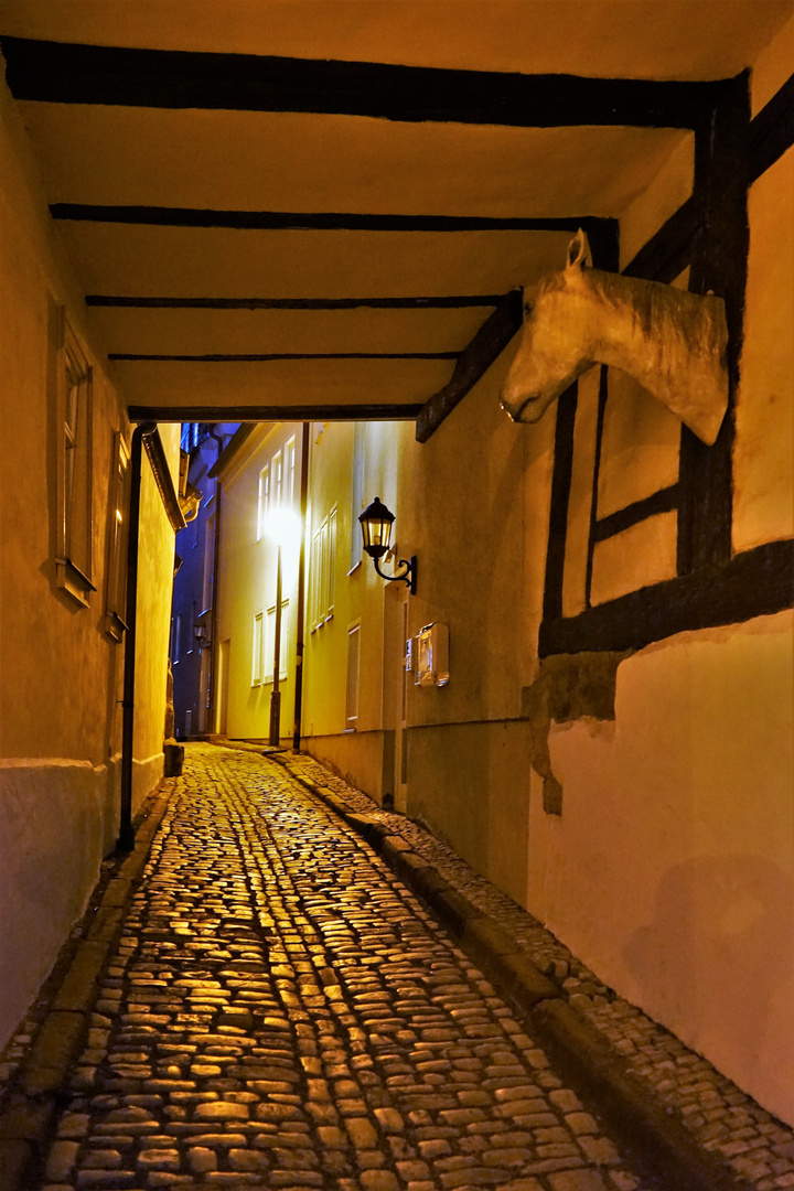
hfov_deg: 40.0
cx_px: 397
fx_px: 1092
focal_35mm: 33
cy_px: 596
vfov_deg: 57.2
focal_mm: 33
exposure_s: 1/15
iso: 6400
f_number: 4
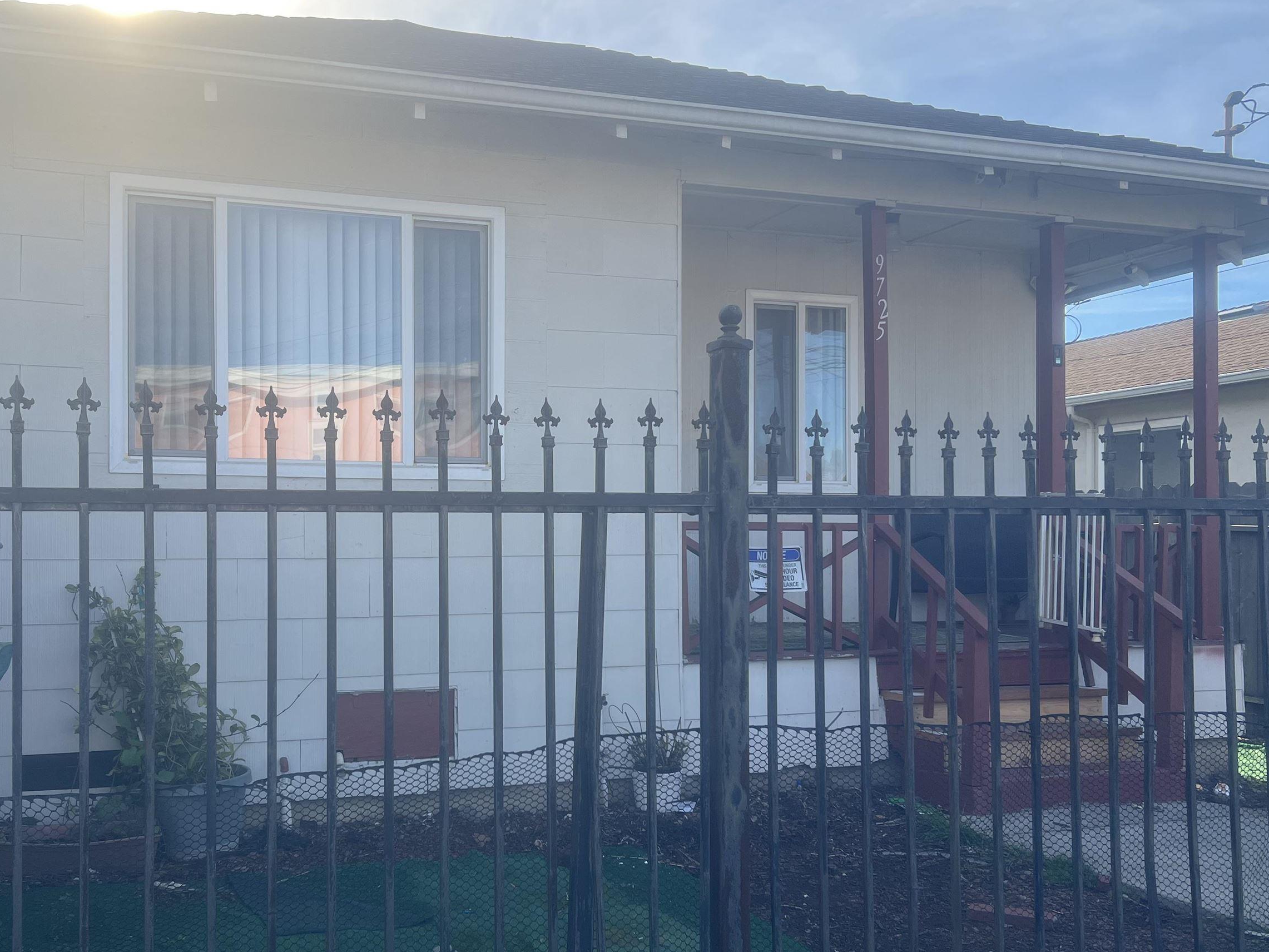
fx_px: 1283
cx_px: 504
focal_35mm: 35
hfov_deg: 52.2
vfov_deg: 40.7
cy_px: 522
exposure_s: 1/1669
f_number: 1.5
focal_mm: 5.7
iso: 50
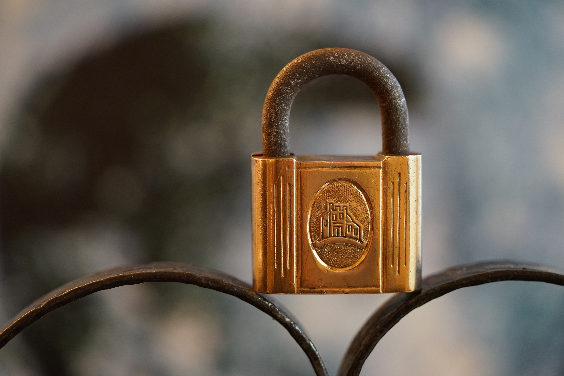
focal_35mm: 90
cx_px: 282
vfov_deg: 15.2
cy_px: 188
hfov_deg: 22.6
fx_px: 1410
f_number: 2.8
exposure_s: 1/100
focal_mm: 90
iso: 2500
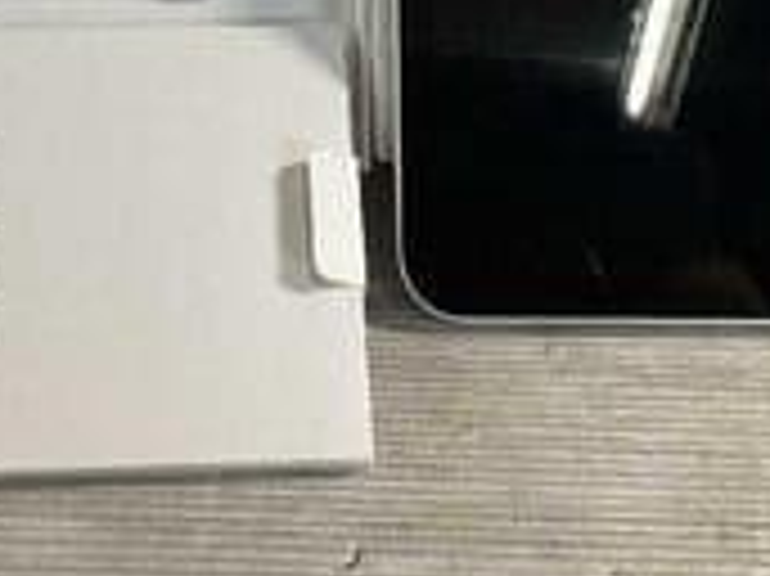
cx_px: 302
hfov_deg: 23.0
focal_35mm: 85
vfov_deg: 16.4
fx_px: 1889
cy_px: -178
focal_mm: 3
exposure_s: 1/50
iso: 50
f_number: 1.8
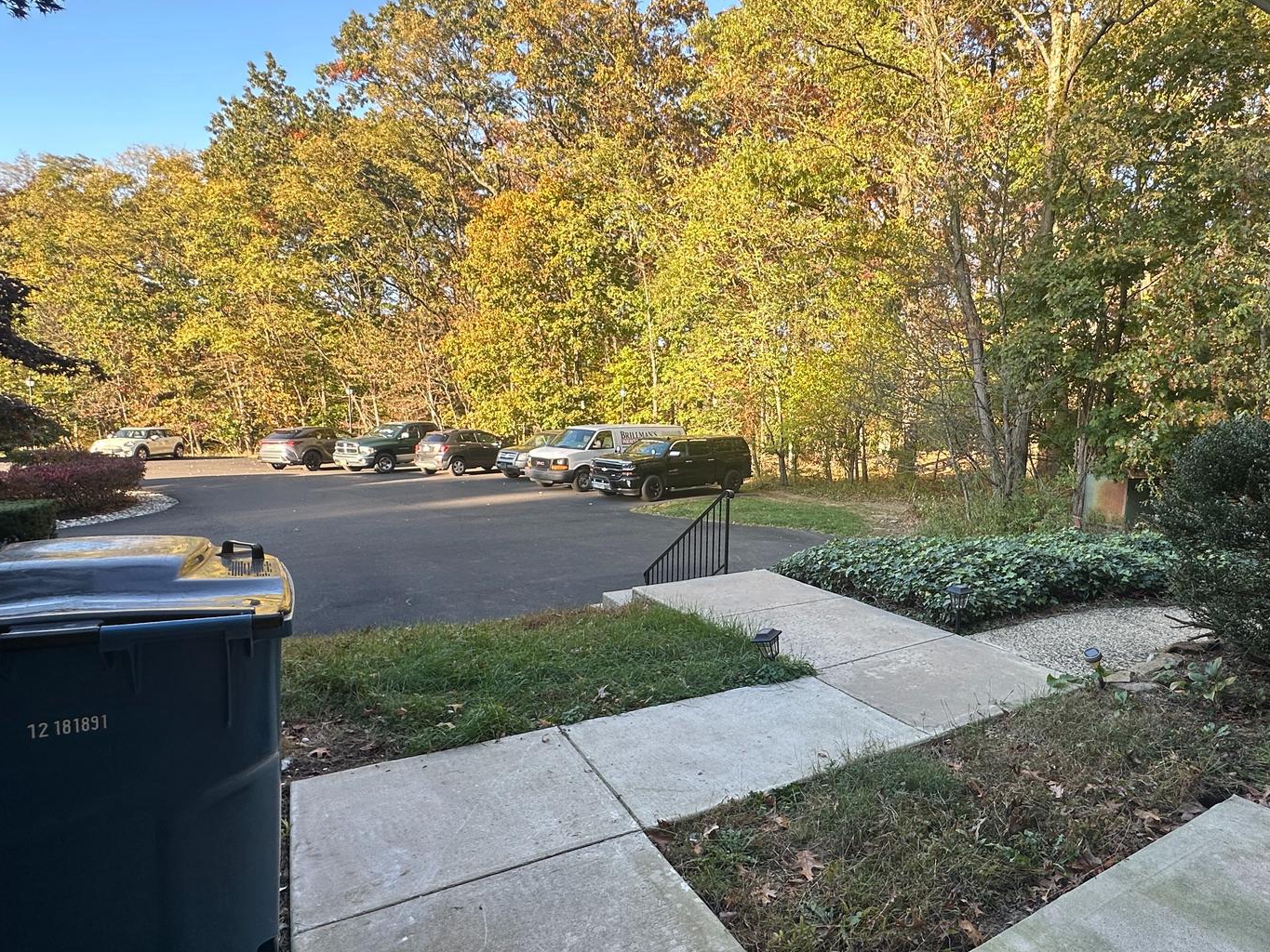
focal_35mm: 21
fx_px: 771
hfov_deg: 77.6
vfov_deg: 63.4
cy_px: 505
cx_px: 792
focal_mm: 2.22
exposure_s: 1/145
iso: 40
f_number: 2.2
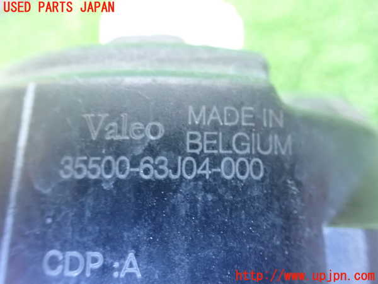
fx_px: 328
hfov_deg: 60.0
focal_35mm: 30
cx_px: 189
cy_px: 142
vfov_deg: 46.8
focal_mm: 5.4
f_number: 2.3
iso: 1600
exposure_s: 1/13
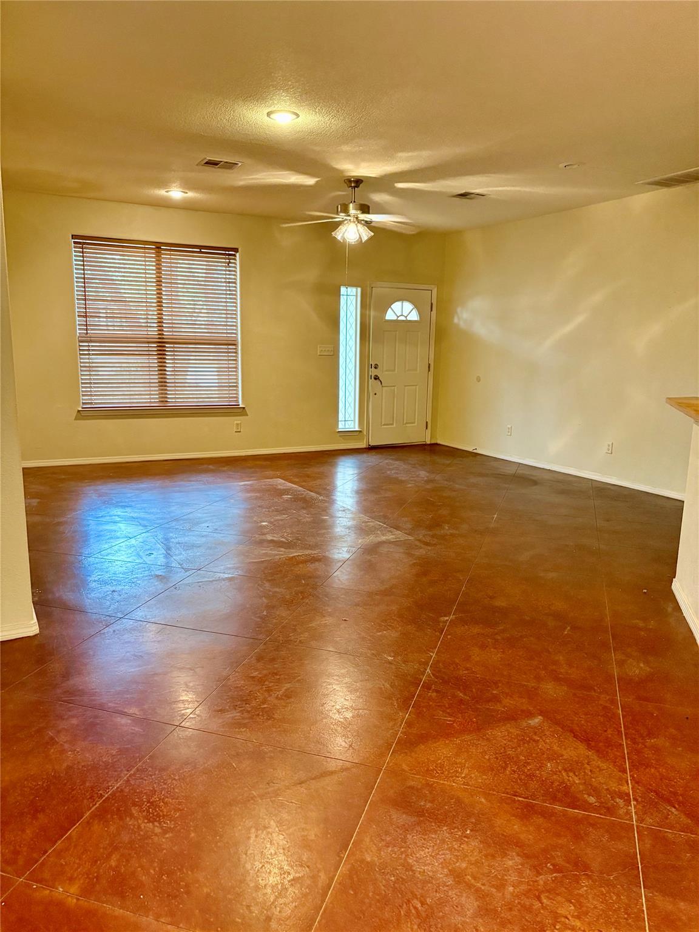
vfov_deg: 67.3
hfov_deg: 53.1
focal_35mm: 26
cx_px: 350
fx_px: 700
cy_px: 466
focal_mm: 5.96
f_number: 1.6
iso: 400
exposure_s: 1/60
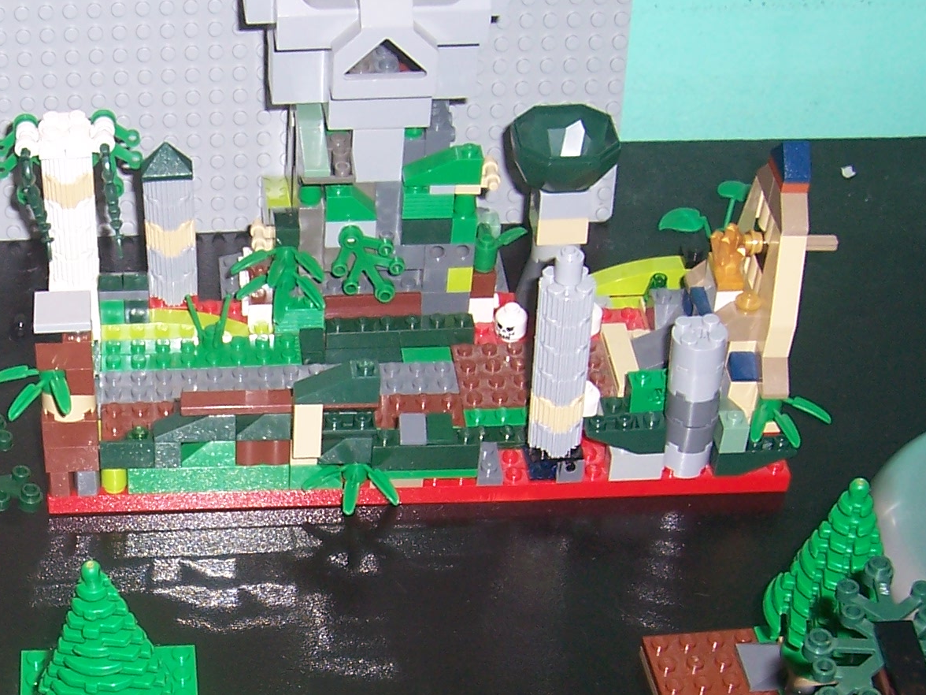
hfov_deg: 25.7
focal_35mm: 74
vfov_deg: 19.6
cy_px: 591
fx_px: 1980
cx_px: 131
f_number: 2.7
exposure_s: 1/60
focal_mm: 5.6
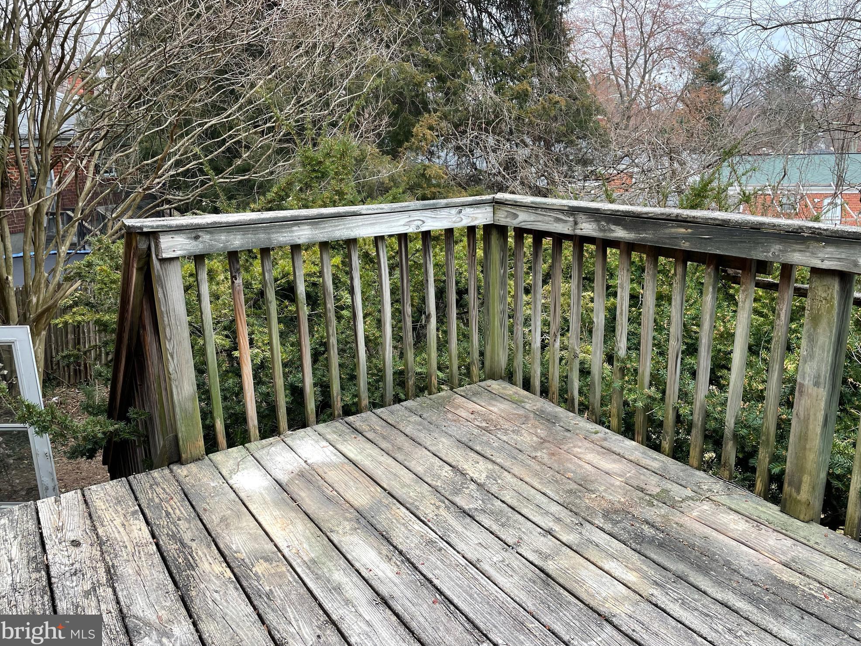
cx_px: 440
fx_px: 672
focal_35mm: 27
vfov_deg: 51.3
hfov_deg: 65.3
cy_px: 315
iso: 32
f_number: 1.6
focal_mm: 4.2
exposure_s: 1/217
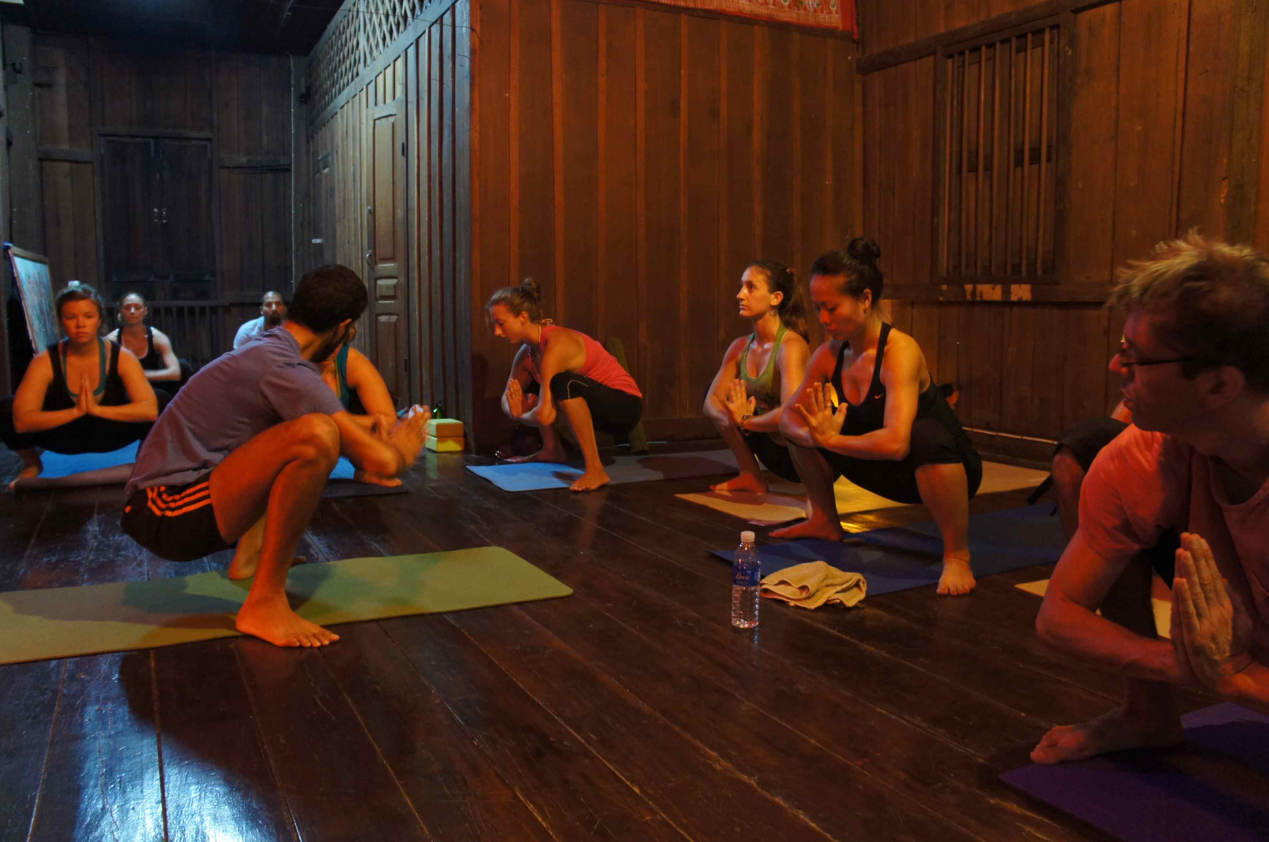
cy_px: 421
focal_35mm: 27
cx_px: 634
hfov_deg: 67.5
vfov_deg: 47.8
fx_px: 950
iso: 1600
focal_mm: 18
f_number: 3.5
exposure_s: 1/5
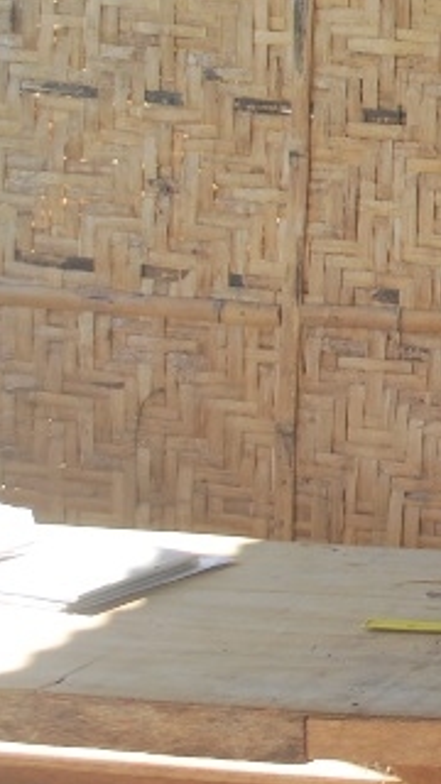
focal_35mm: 121
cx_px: 995
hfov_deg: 9.2
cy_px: 124
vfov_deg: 17.5
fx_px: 2515
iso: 200
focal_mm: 24
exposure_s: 1/125
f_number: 5.6
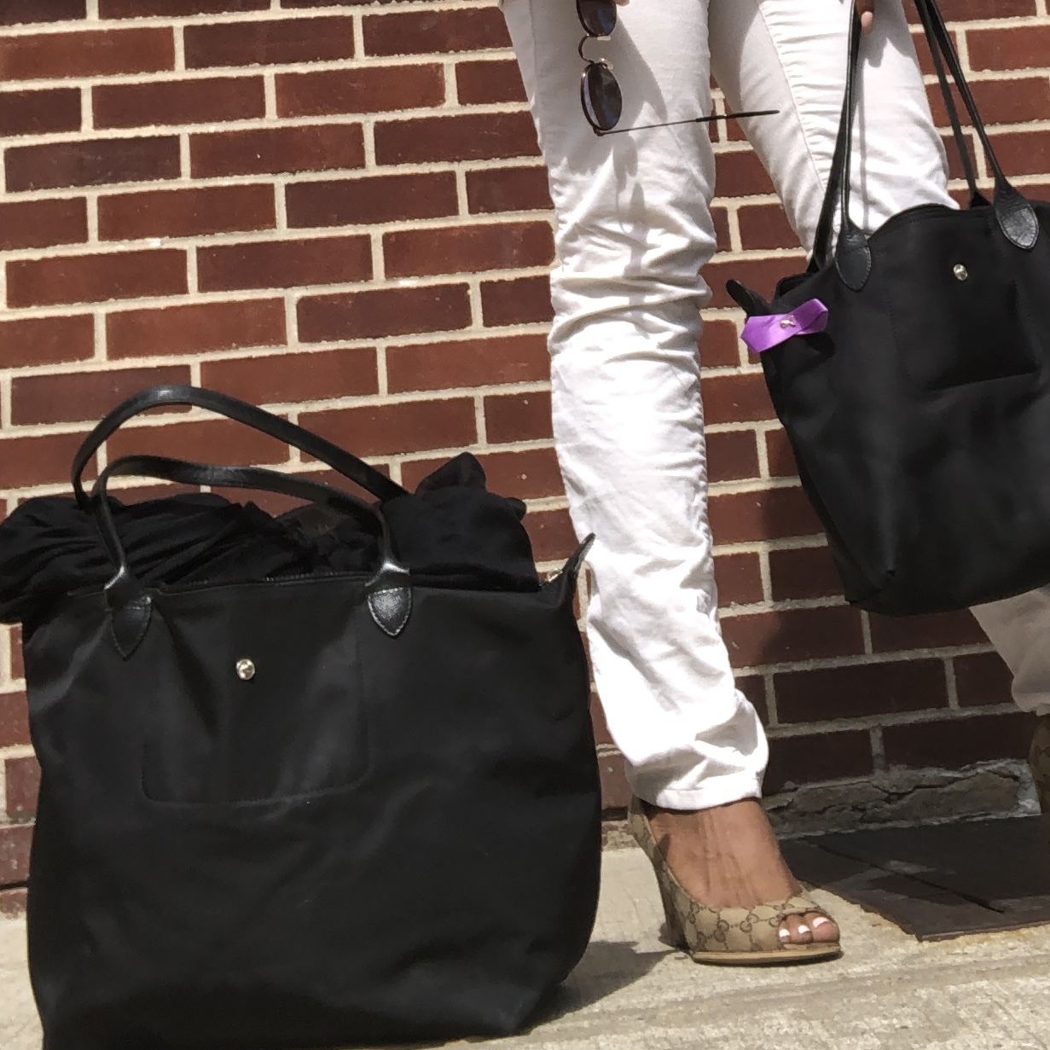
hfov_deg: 24.1
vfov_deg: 23.2
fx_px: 2437
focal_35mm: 71
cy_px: -36
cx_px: 737
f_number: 2.2
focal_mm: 2.87
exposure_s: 1/789
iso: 20
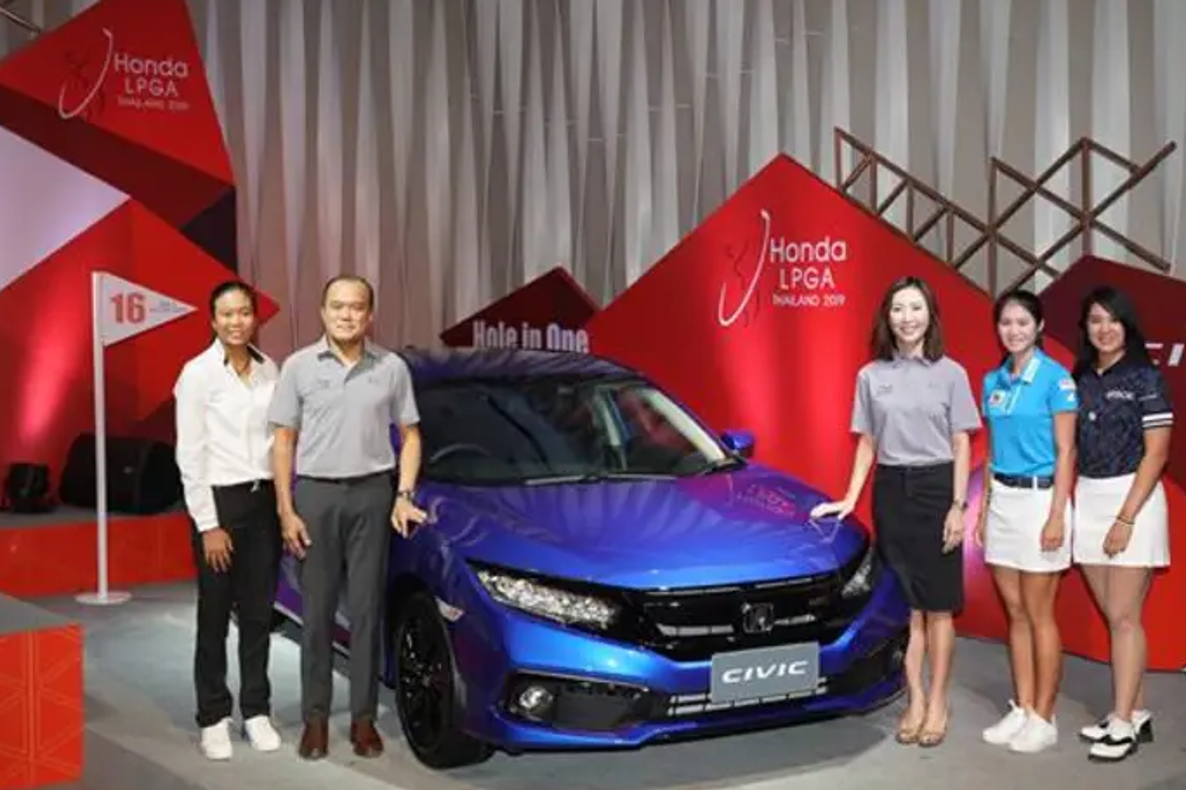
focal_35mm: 48
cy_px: 366
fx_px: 1581
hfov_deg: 41.1
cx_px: 667
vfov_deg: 28.1
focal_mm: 42
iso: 800
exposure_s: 1/200
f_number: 5.6
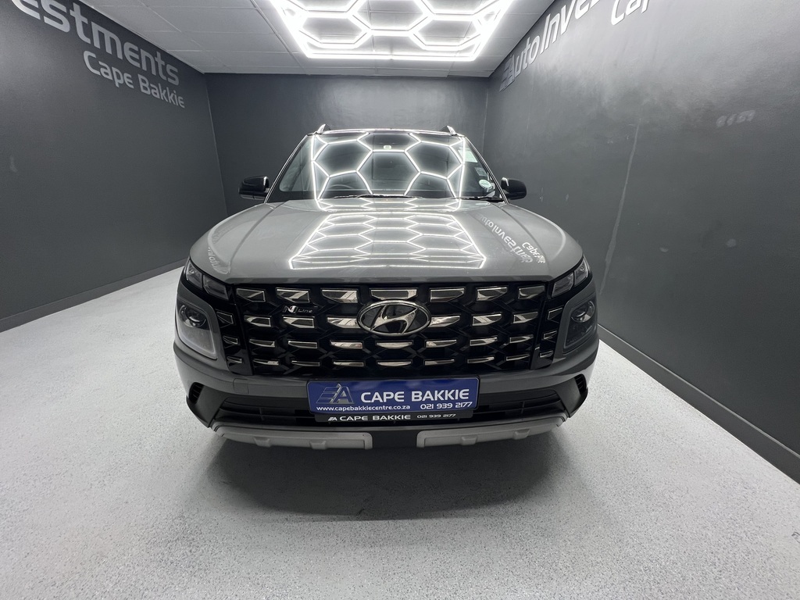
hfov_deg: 106.2
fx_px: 300
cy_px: 300
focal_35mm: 13
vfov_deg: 89.9
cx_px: 400
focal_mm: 1.57
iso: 160
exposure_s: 1/50
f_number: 1.8
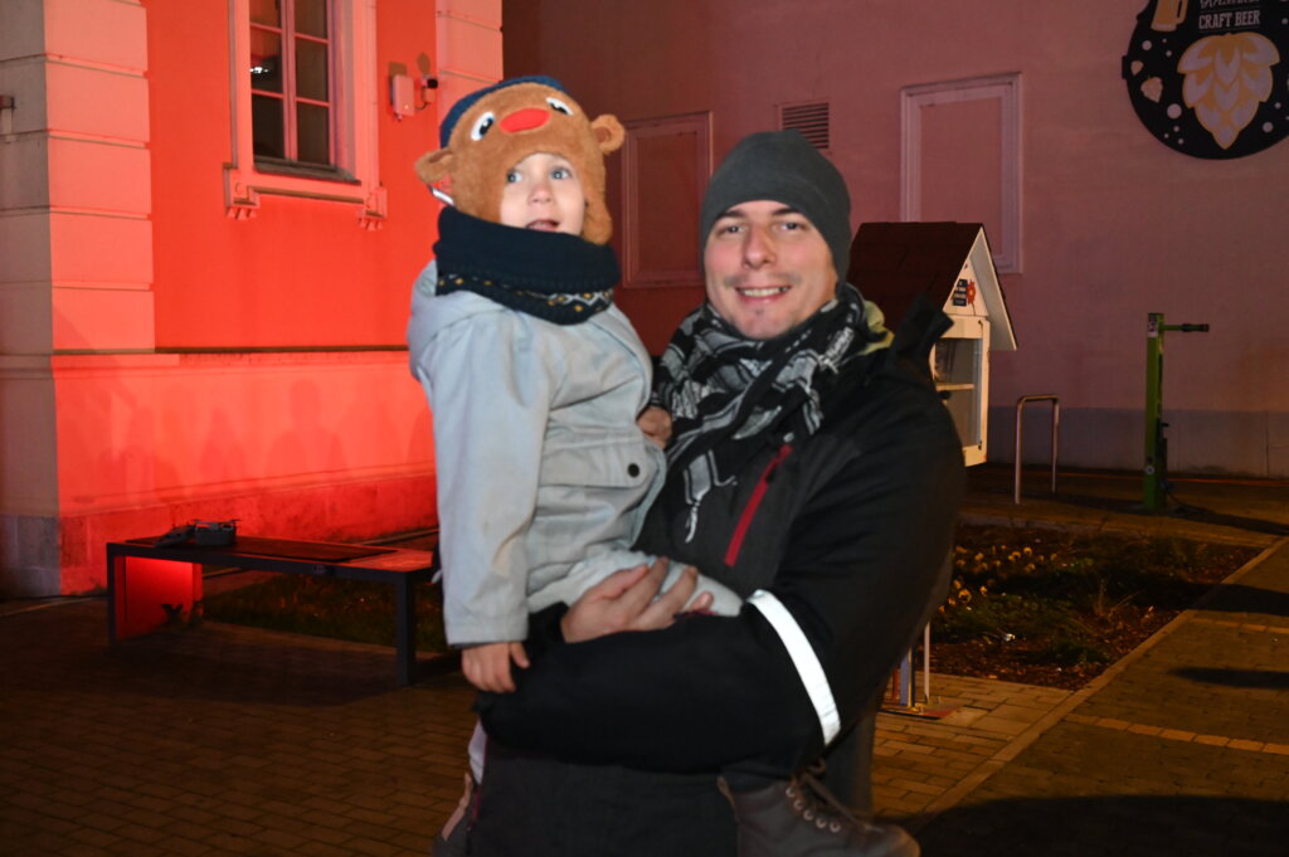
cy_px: 428
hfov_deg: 47.4
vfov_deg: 32.6
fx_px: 1467
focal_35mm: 41
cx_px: 644
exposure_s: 1/60
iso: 6400
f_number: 5
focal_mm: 41
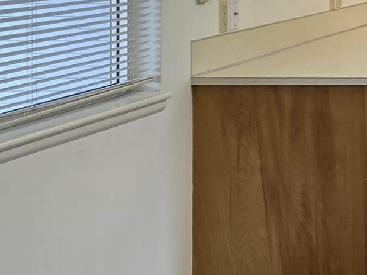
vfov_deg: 12.6
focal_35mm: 114
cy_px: -76
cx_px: 674
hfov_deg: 14.9
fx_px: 1209
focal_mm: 5.4
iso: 40
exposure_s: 1/120
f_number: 1.8
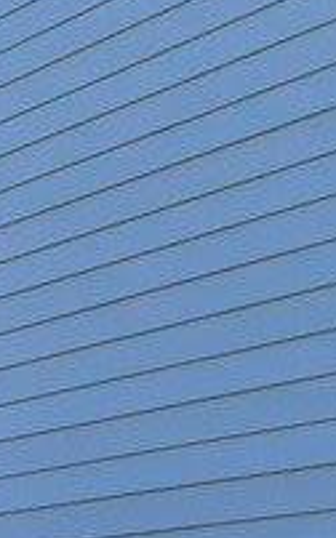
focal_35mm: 70
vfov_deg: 27.3
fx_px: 1027
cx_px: -800
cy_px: 565
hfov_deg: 10.0
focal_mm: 1.74
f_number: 2.2
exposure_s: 1/693
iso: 40
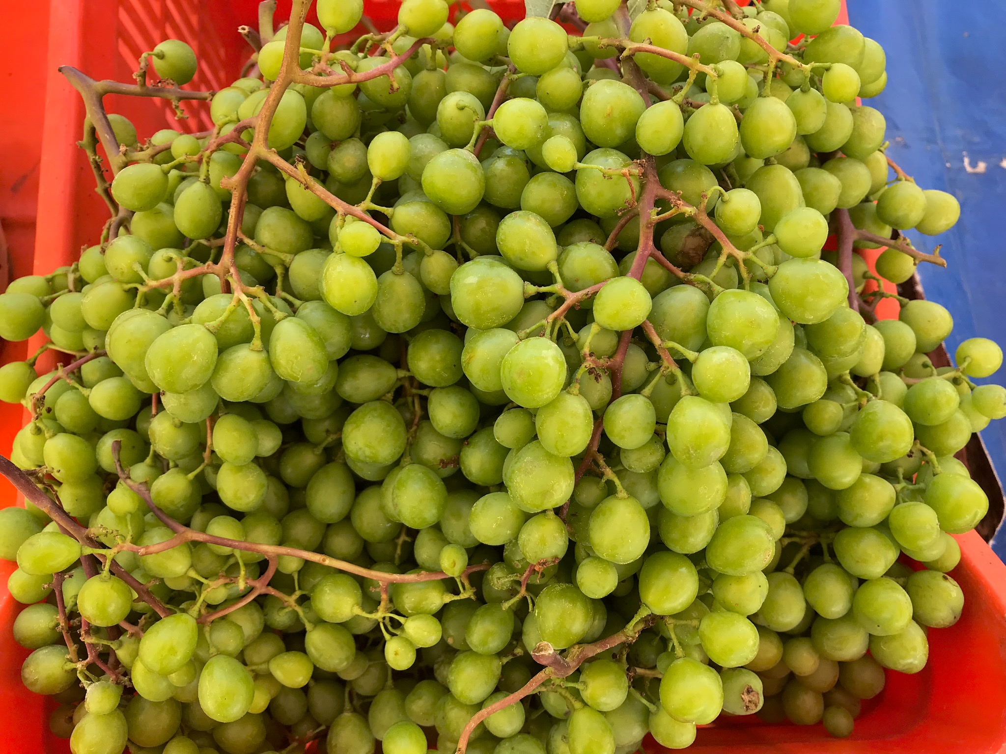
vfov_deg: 49.7
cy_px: 377
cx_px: 503
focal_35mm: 28
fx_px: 814
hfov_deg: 63.4
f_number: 1.8
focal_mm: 3.99
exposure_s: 1/219
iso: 20
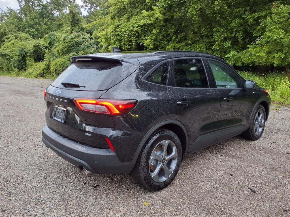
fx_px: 226
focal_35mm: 27
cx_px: 145
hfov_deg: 65.3
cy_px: 108
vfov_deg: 51.4
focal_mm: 3.58
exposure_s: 1/30
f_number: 1.9
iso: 200
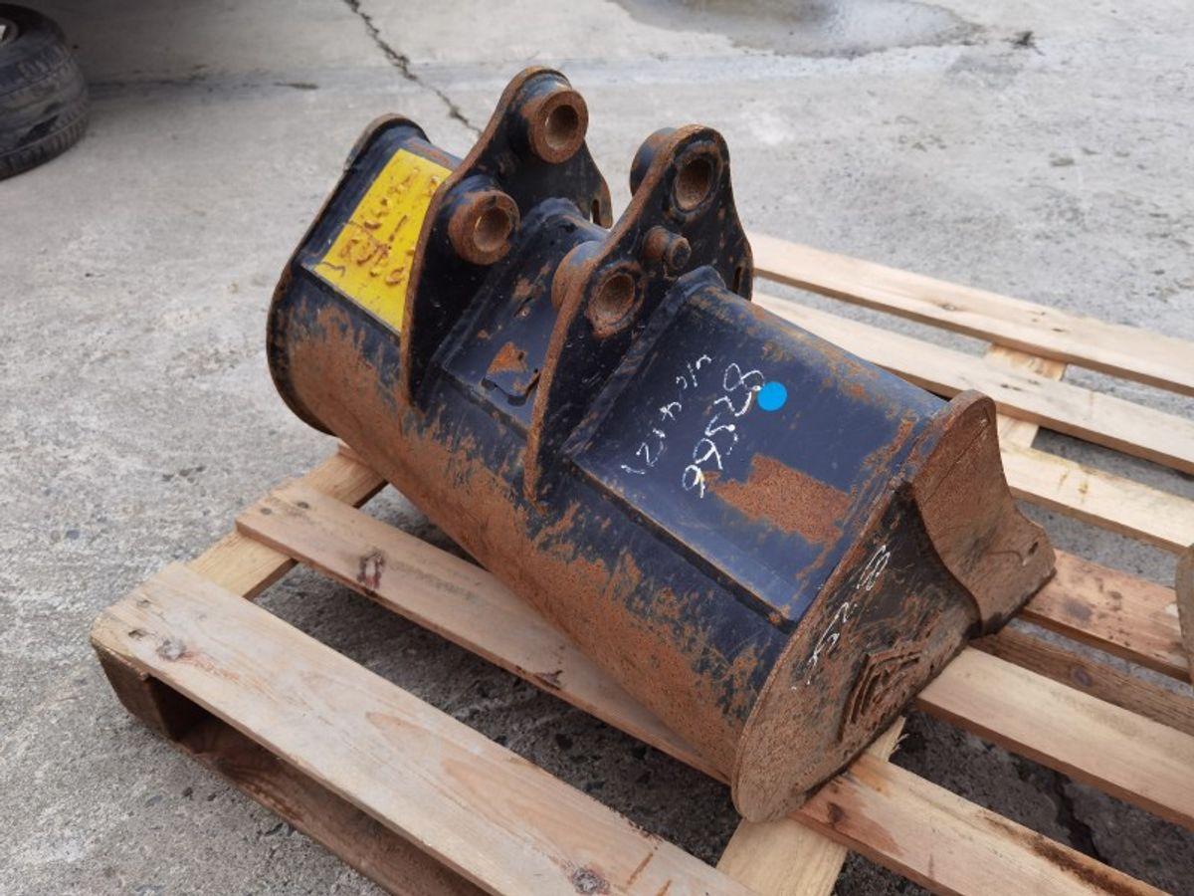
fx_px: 931
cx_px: 597
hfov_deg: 65.3
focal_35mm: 27
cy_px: 448
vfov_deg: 51.4
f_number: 1.9
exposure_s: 1/320
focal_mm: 6.71
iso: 50
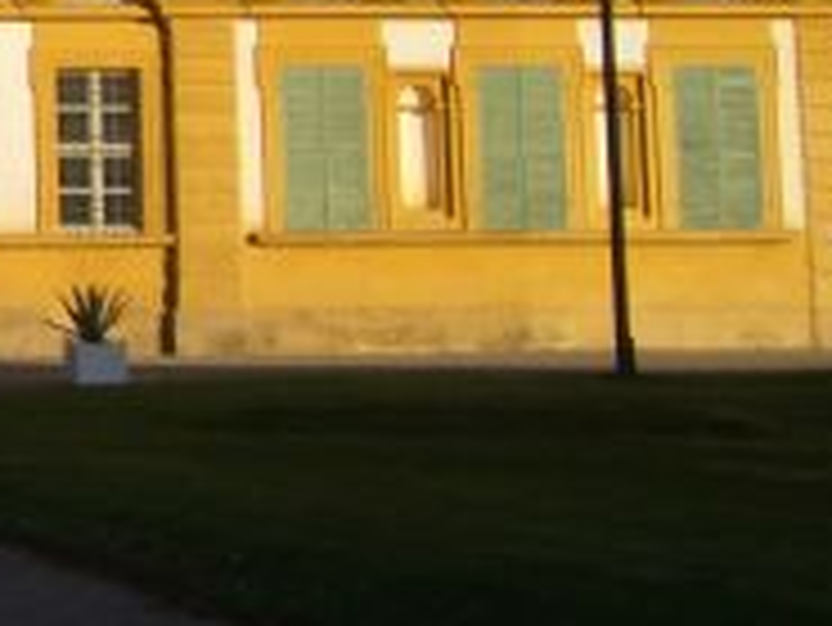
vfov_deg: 9.3
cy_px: -581
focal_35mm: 151
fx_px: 3632
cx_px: -863
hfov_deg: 11.7
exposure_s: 1/320
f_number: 4.3
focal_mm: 5.8
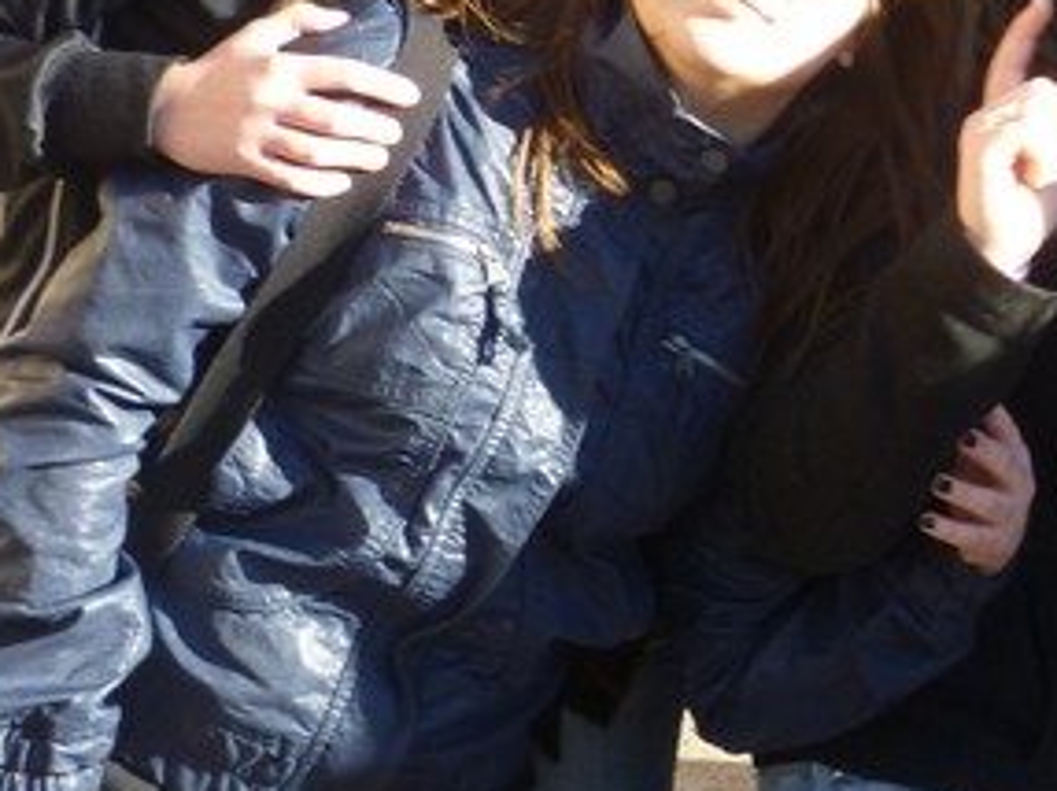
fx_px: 3173
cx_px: 1441
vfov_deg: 14.1
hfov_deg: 17.5
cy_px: 103
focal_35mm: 104
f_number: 3.3
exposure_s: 1/125
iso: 80
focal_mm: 5.2
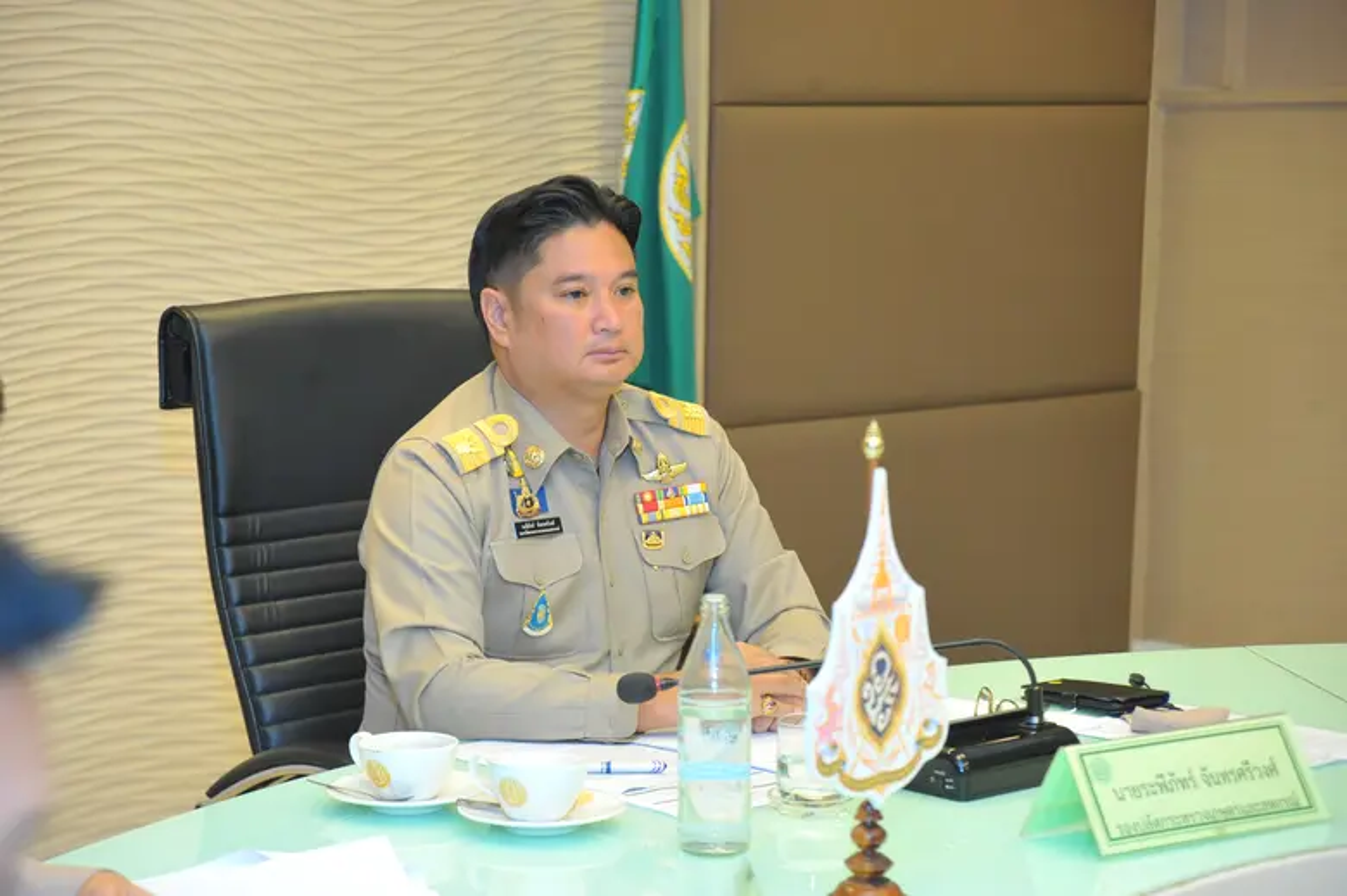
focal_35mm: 85
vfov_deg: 16.1
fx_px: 3178
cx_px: 674
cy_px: 448
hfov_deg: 23.9
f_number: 5.6
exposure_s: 1/125
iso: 2200
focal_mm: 85
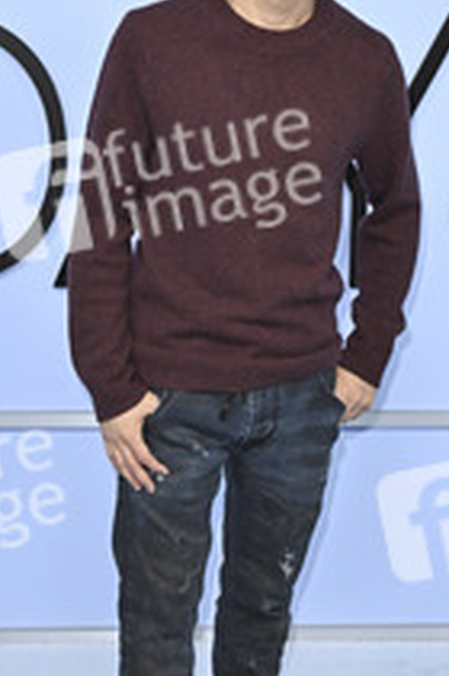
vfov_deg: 26.7
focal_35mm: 76
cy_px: 346
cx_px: 250
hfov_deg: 17.9
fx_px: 1426
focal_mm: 40
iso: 1600
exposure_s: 1/320
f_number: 5.6
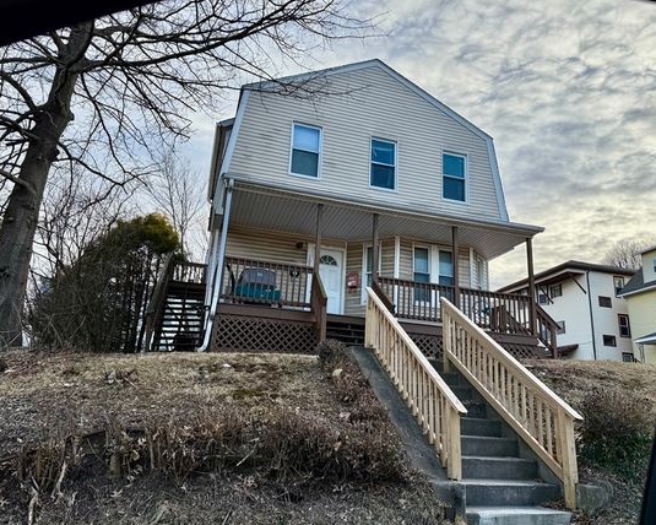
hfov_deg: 66.0
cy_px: 270
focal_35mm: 26
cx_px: 341
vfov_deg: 54.9
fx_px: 505
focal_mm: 6.76
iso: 80
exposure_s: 1/1727
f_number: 1.78
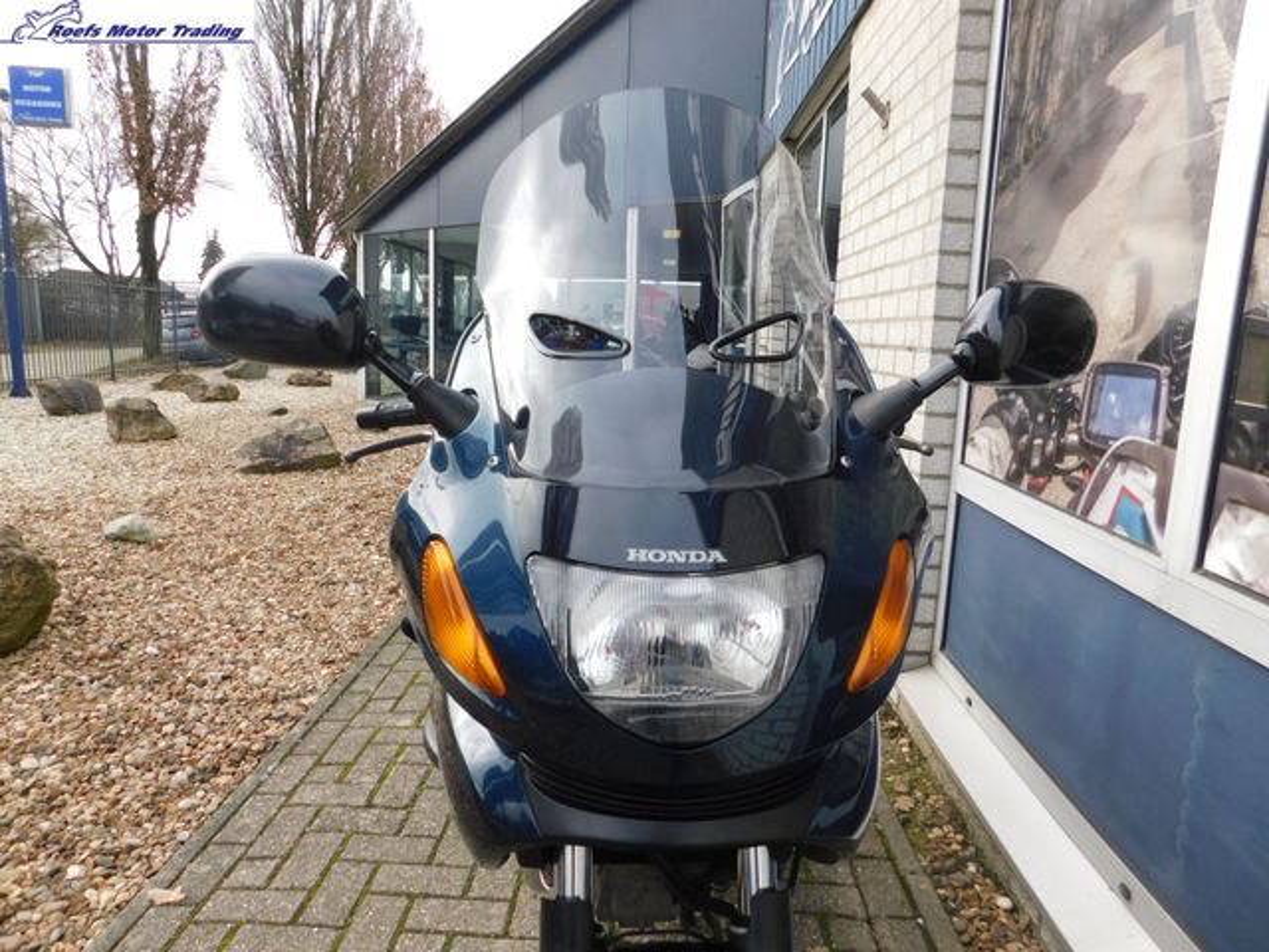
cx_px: 634
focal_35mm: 23
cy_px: 476
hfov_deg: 73.9
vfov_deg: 58.9
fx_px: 843
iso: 125
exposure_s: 1/320
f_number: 3
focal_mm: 4
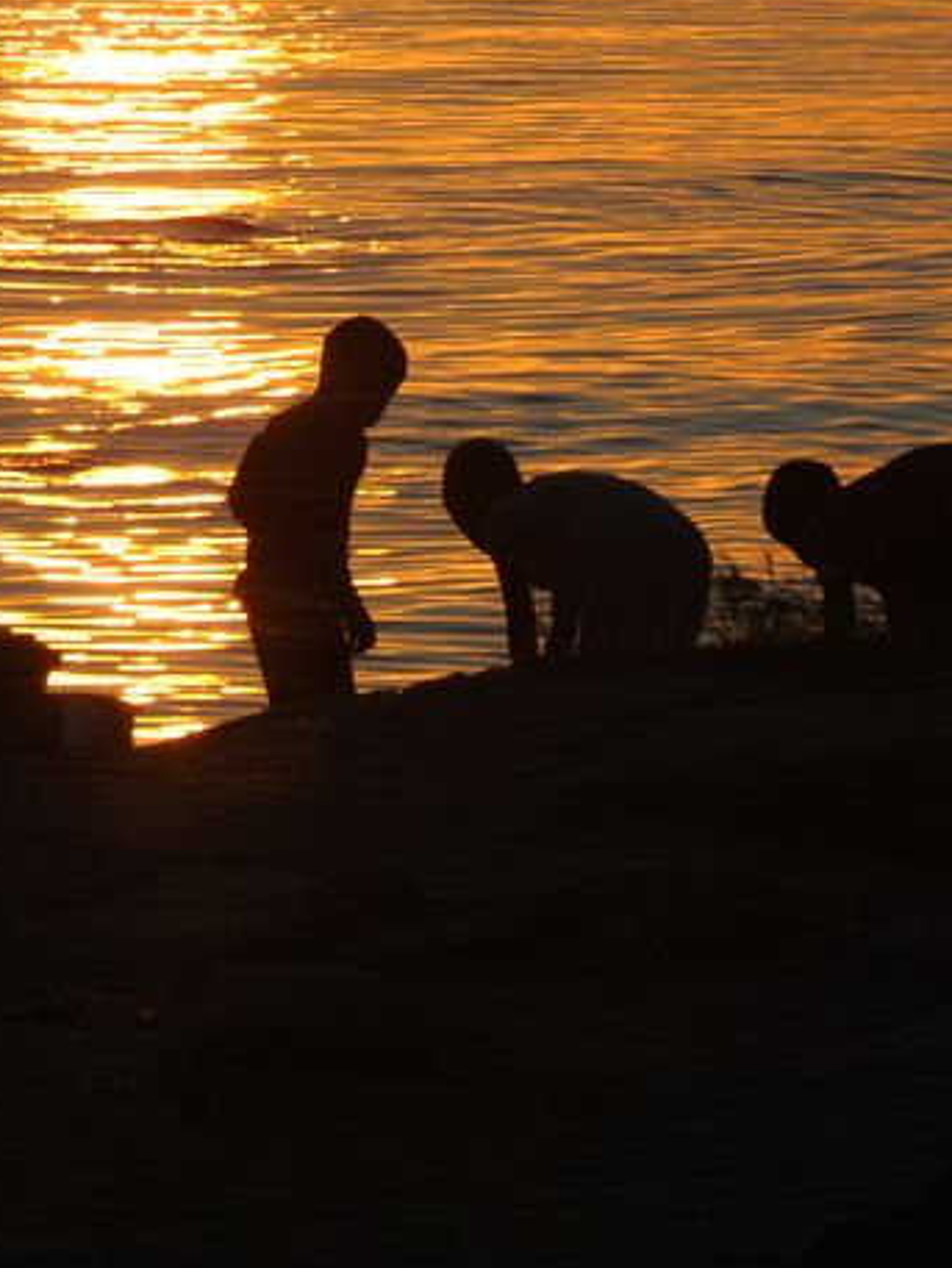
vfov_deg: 2.6
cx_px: 136
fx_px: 27745
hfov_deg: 2.0
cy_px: 268
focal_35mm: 757
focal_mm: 200
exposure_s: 1/320
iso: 320
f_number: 9
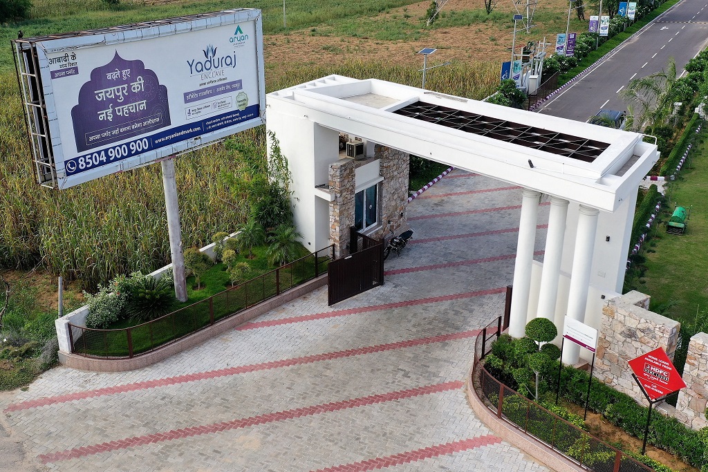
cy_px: 236
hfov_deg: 65.5
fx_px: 551
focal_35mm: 28
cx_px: 354
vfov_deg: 46.4
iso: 100
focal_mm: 10.26
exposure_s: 1/240
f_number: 4.5
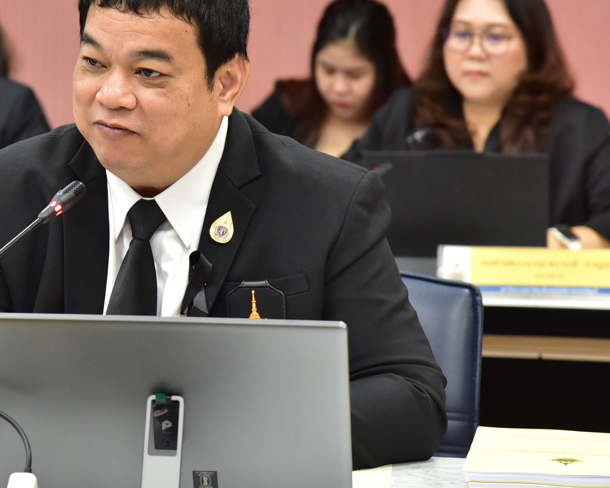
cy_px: 176
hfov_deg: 9.5
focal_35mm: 203
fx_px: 3665
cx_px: 121
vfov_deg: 7.6
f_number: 5.6
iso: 2500
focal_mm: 120
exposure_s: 1/125
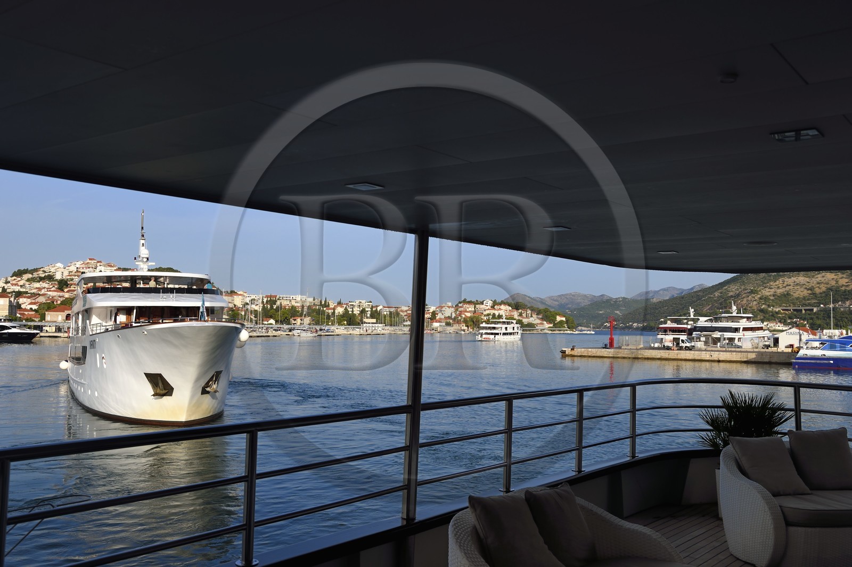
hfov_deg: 55.8
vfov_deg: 38.8
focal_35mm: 34
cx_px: 426
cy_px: 284
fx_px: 804
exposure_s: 1/500
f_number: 9
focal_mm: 34
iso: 200
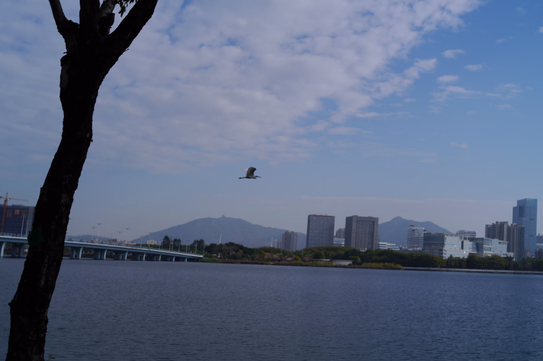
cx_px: 272
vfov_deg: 34.1
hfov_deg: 49.6
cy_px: 180
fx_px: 588
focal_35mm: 39
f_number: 8
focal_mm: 26
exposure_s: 1/640
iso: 100
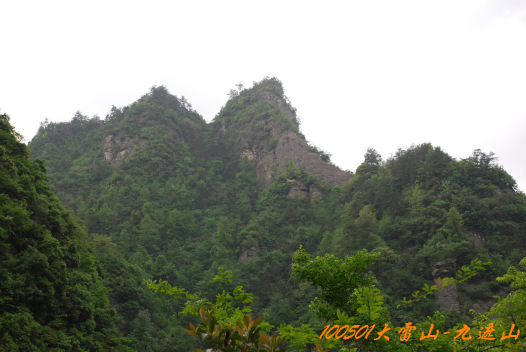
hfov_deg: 37.8
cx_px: 263
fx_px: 768
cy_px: 176
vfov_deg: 25.8
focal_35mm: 52
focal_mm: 35
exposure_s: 1/80
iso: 200
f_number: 5.3
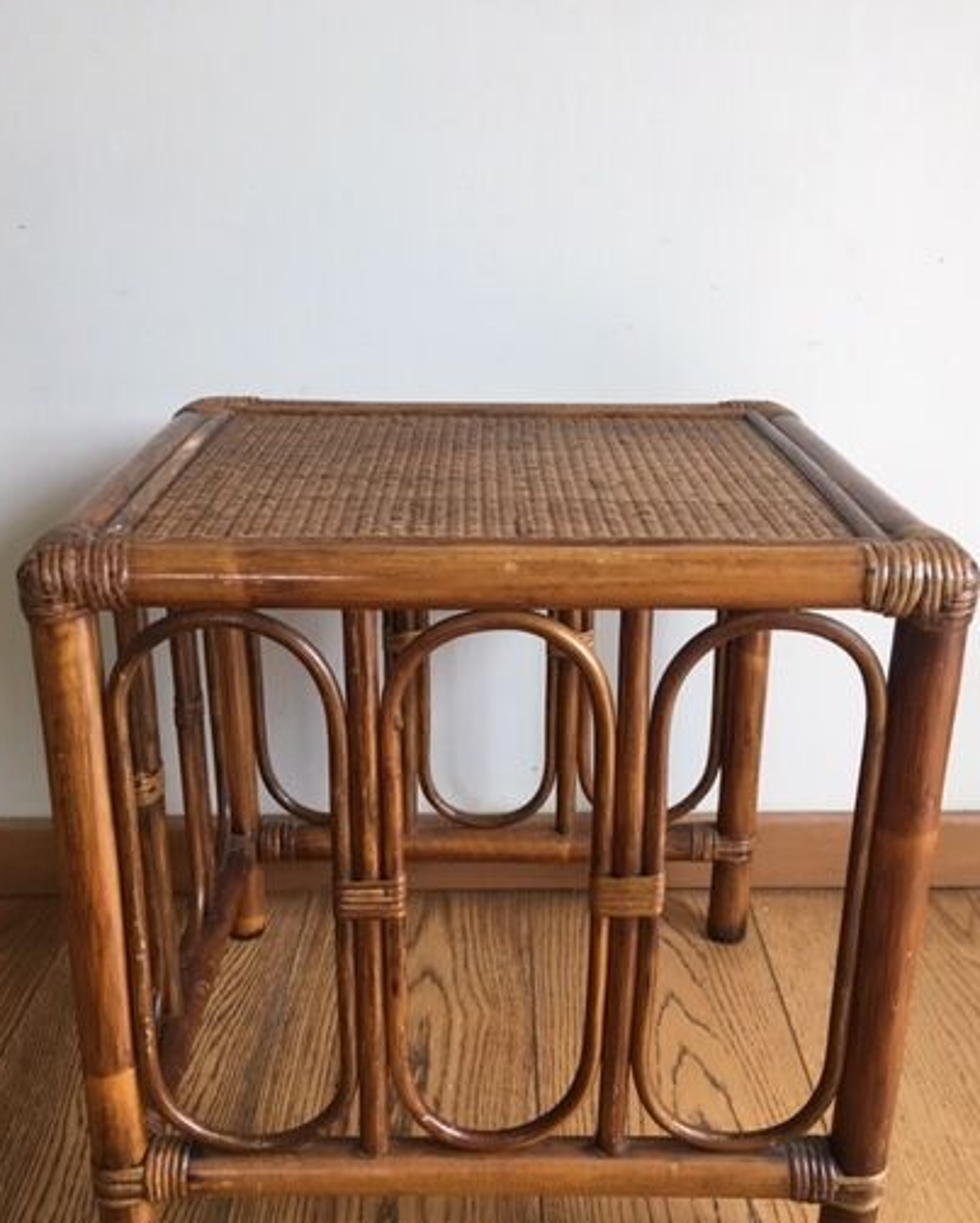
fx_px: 1304
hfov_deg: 41.2
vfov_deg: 50.2
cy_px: 676
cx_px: 477
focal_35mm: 36
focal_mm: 4.15
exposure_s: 1/33
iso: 125
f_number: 2.2
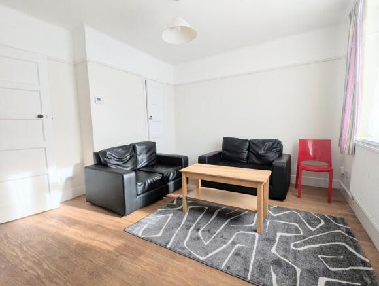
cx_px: 190
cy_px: 143
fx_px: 175
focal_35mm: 16
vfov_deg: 78.3
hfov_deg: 94.4
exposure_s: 1/128
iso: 22
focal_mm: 2.35
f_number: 2.2
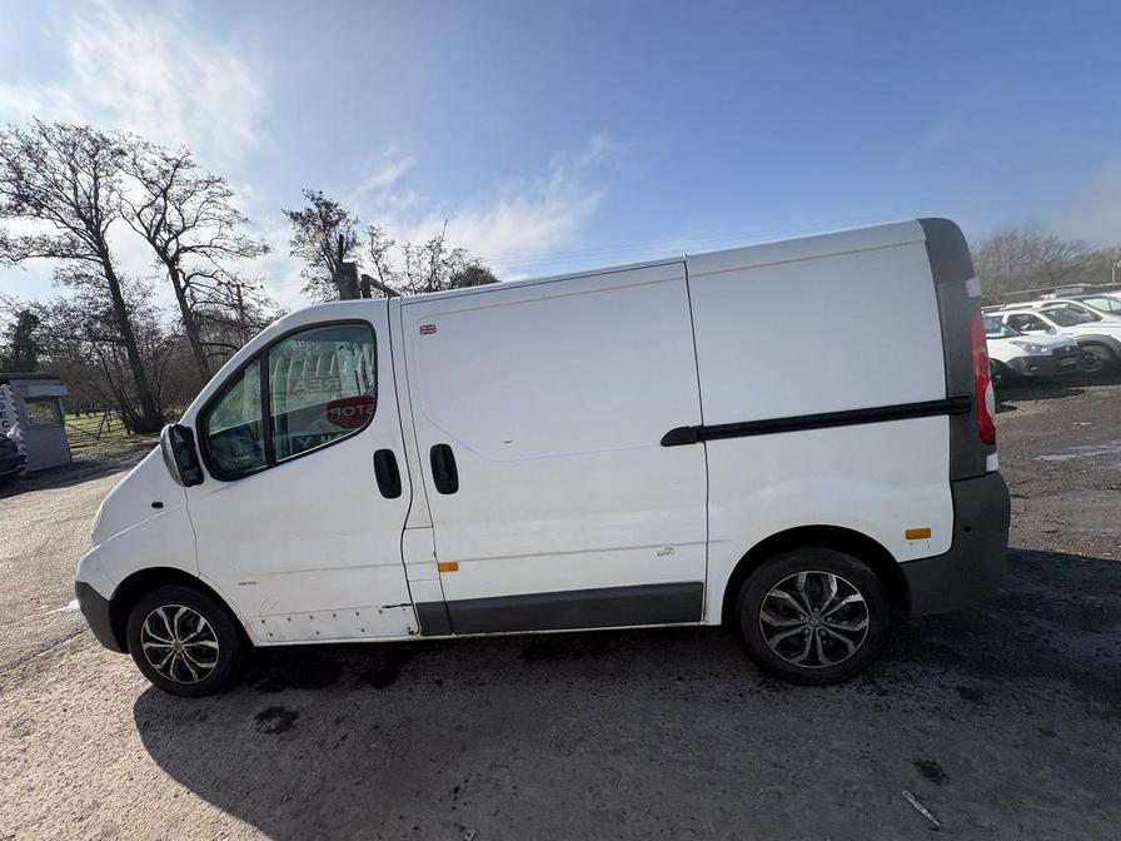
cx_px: 560
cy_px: 420
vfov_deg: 85.7
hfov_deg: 102.1
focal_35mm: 14
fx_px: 453
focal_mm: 2.22
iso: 40
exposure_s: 1/1637
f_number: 2.2
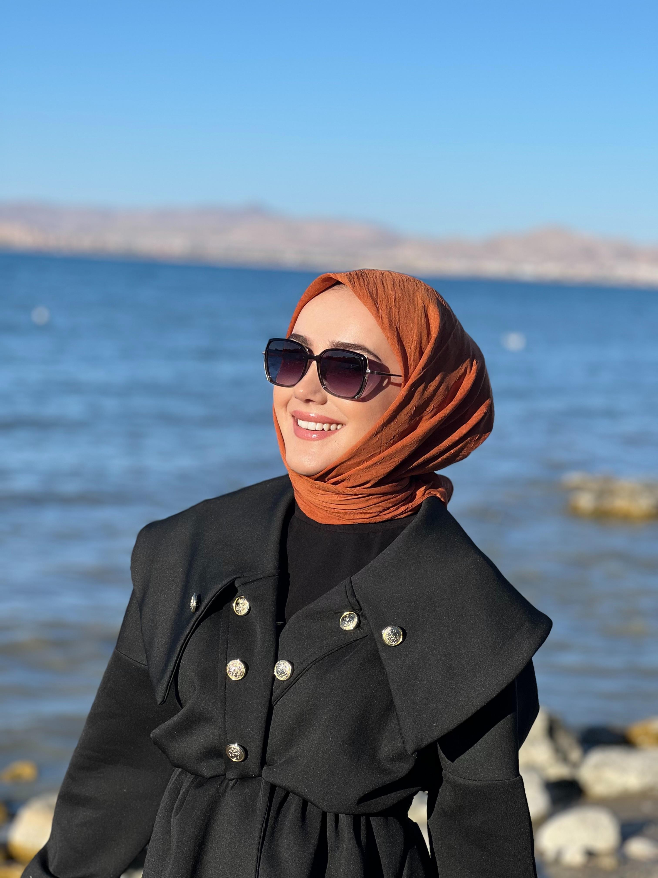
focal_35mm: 77
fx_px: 1952
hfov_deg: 19.1
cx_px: 329
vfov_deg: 25.3
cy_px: 439
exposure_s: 1/686
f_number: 2.8
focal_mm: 9
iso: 32
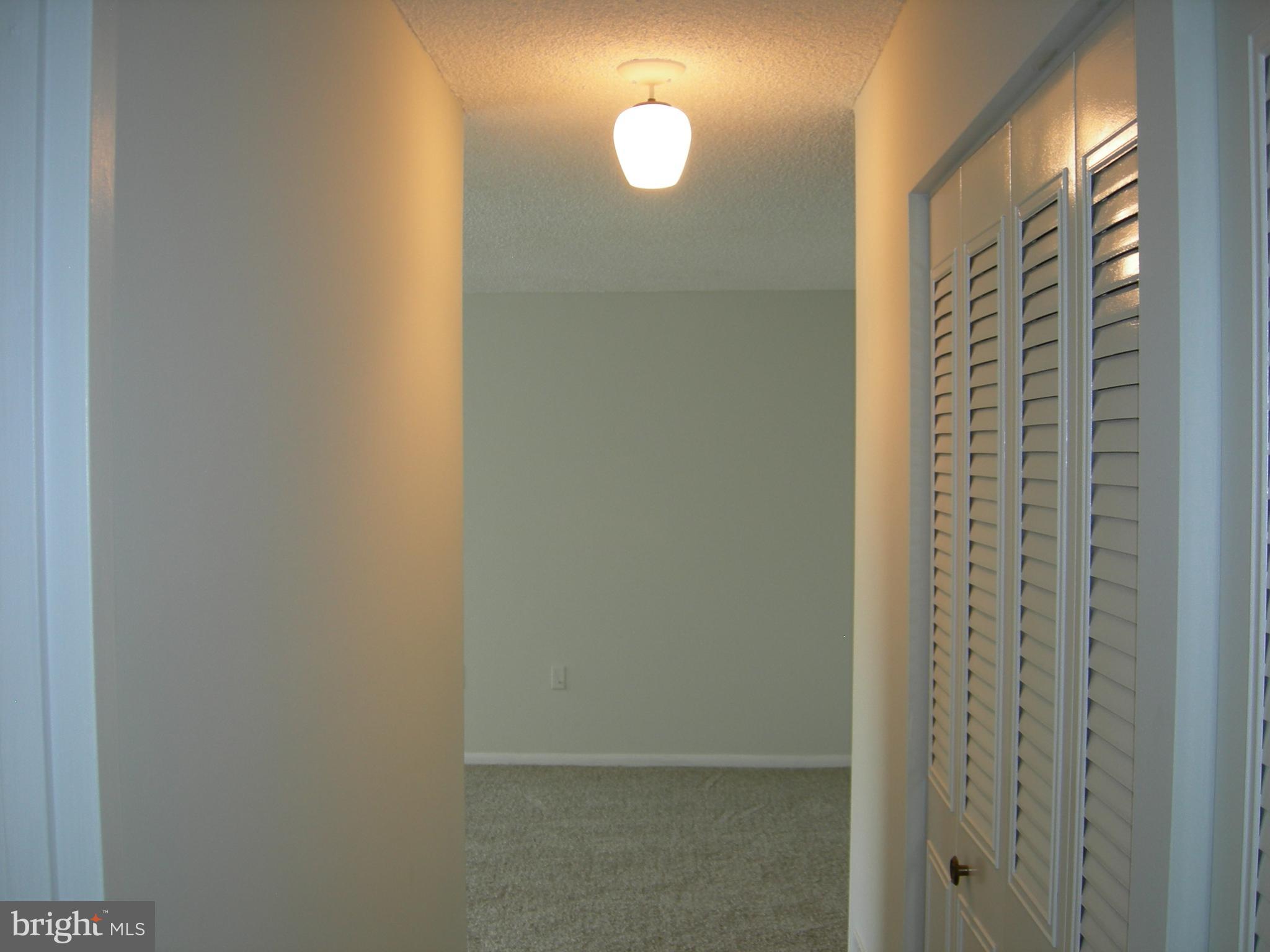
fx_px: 1321
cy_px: 476
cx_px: 635
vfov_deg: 39.7
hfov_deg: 51.4
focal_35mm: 36
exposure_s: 1/30
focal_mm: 7.5
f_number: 2.7
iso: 64
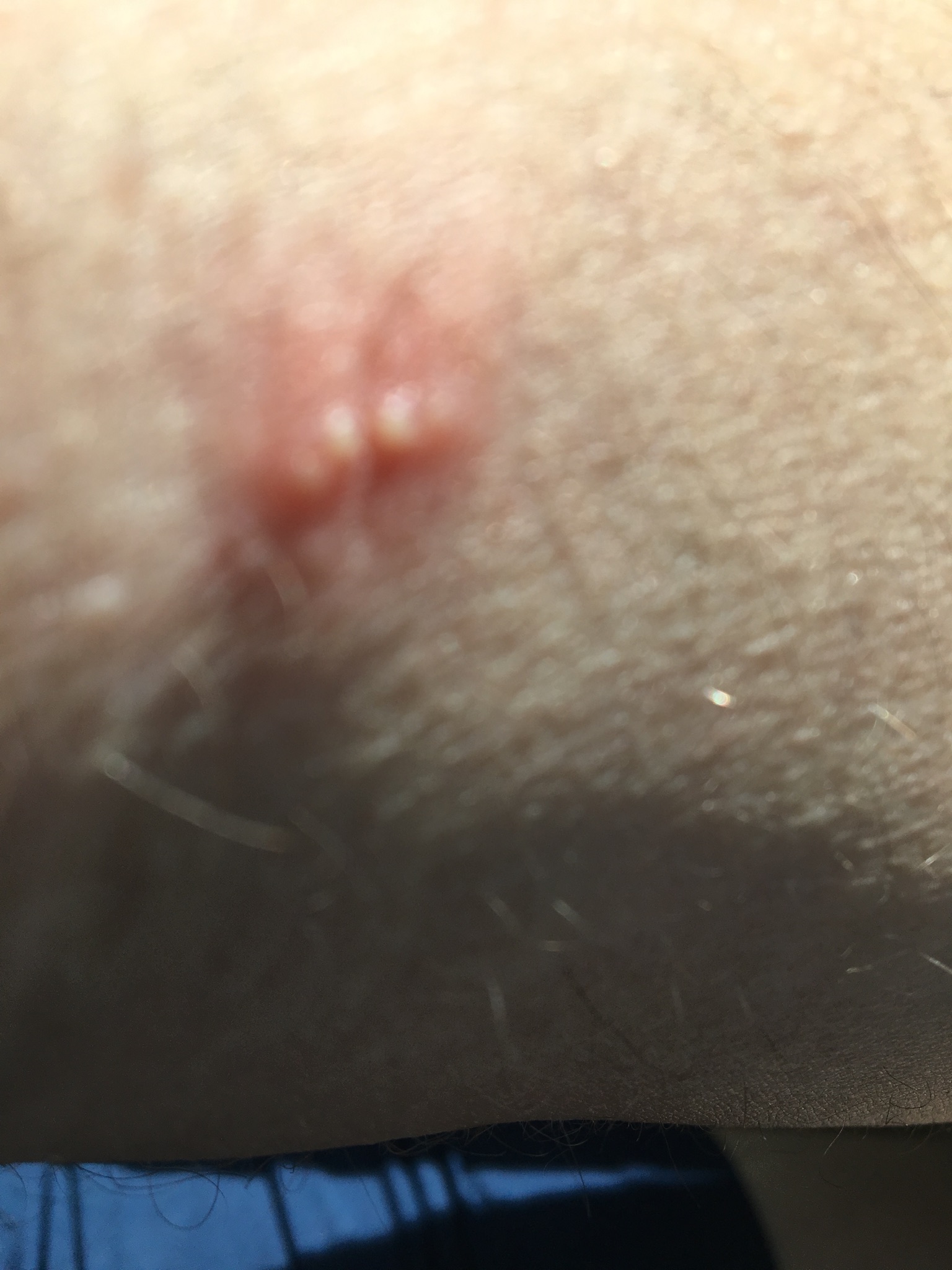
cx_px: 476
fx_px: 1063
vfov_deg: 61.7
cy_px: 635
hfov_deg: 48.2
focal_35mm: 29
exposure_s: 1/761
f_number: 2.2
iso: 25
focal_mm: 4.15
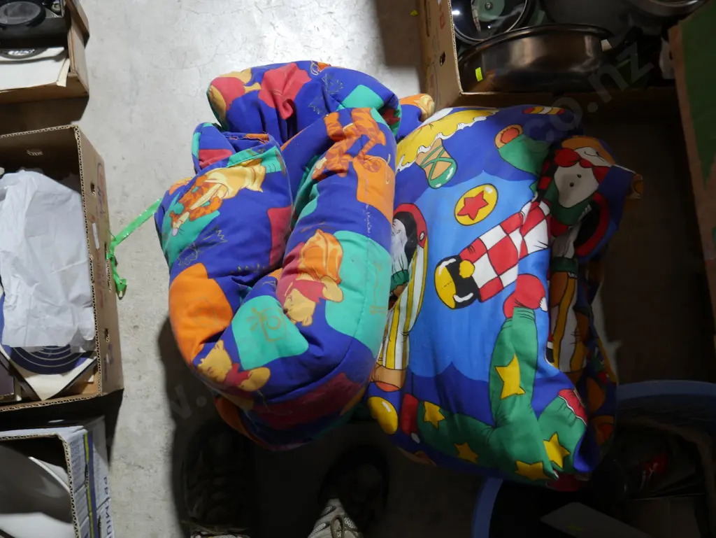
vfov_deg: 46.8
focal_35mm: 30
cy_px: 269
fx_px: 621
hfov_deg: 59.9
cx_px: 358
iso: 500
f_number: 3.6
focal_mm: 15
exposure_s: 1/60
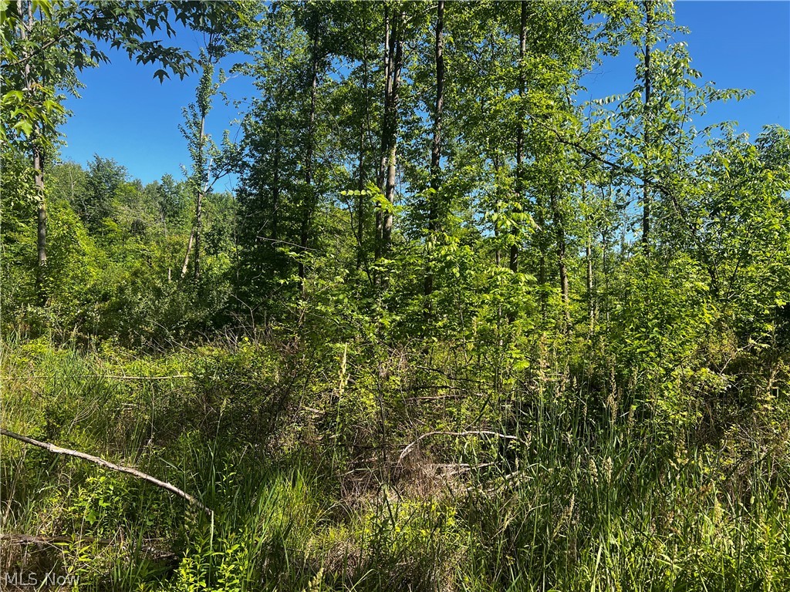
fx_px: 593
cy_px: 296
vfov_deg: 53.1
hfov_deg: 67.3
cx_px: 395
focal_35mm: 26
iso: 50
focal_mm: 5.7
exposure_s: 1/1377
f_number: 1.5
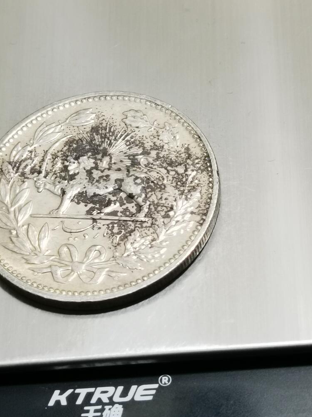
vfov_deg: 19.1
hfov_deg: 14.4
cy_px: 222
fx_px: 1238
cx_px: 127
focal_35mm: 103
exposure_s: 1/100
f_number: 1.9
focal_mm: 6.67
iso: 125
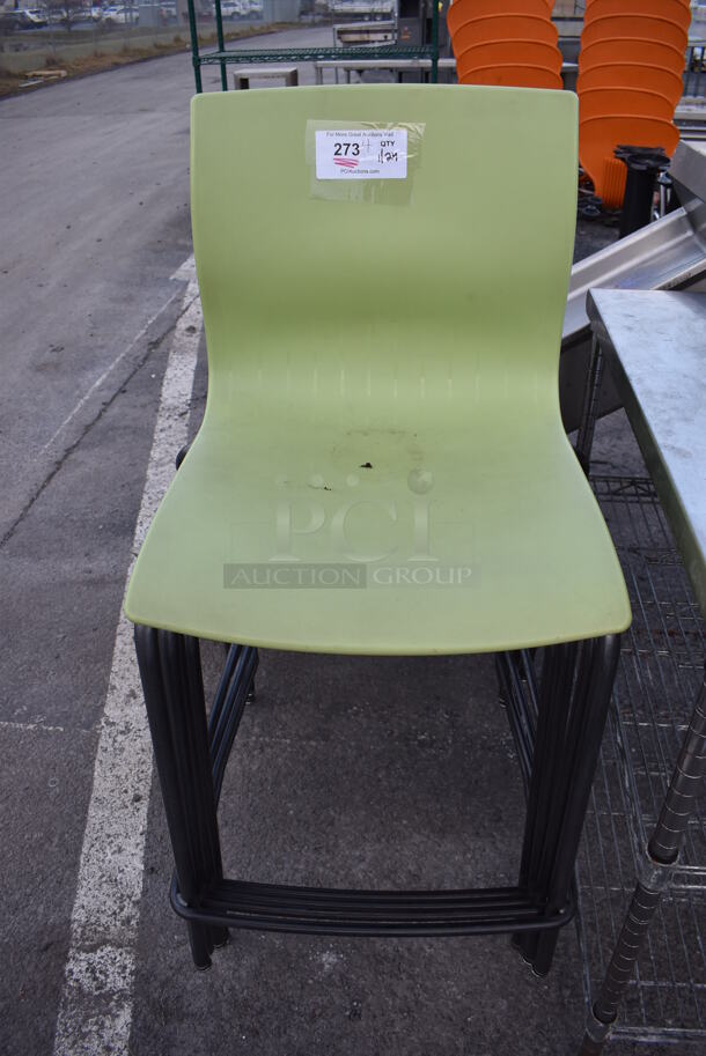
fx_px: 793
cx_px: 353
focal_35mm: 27
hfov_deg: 48.0
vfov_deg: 67.3
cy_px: 528
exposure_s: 1/250
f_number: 5
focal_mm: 18
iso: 400
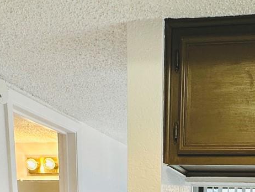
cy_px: 340
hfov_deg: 30.4
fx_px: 457
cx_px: 206
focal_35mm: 62
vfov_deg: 18.7
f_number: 2.2
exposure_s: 1/120
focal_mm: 2.22
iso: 64
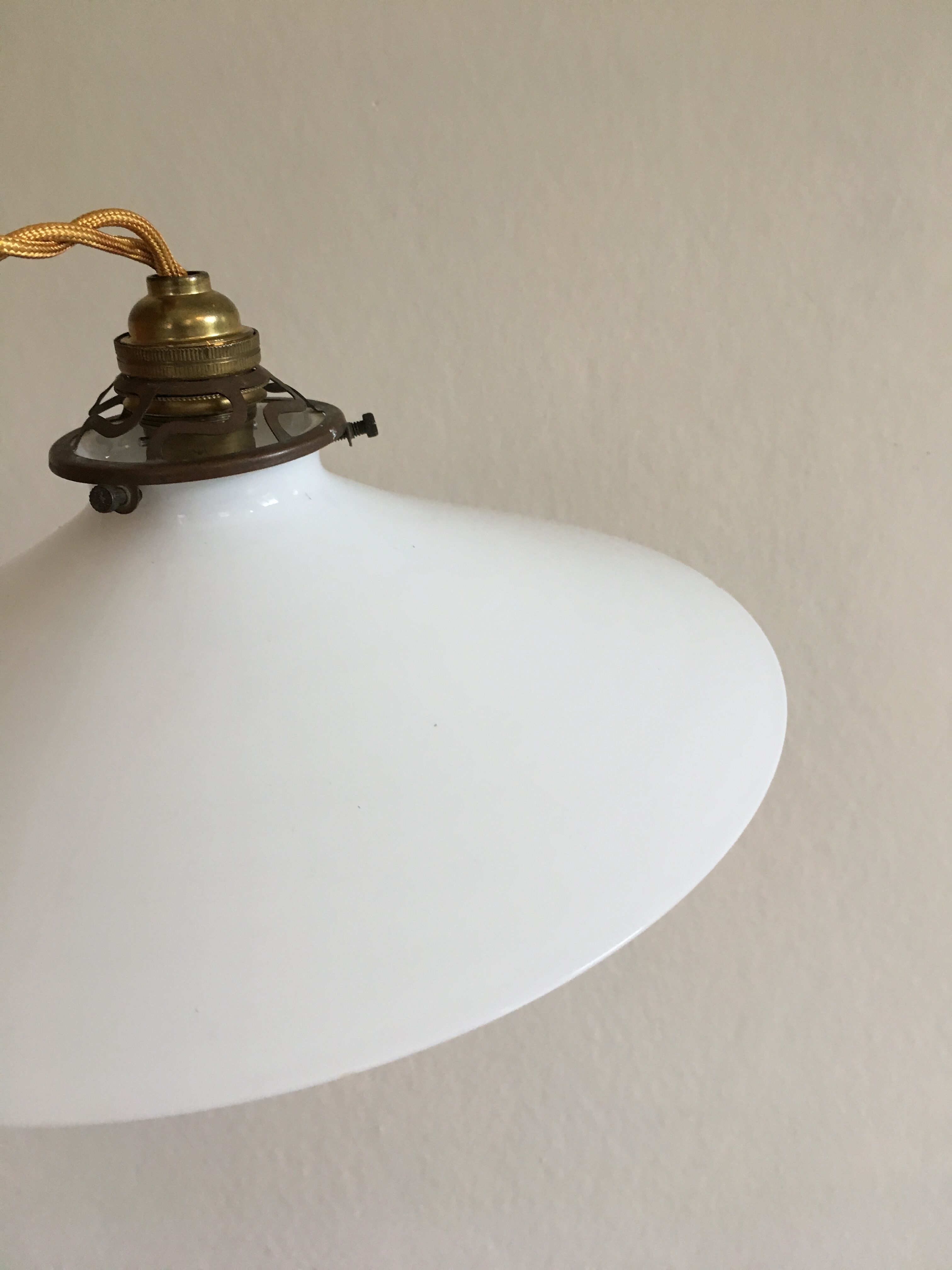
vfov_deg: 61.7
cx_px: 476
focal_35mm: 29
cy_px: 635
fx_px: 1063
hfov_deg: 48.2
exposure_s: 1/33
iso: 125
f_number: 2.2
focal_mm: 4.15
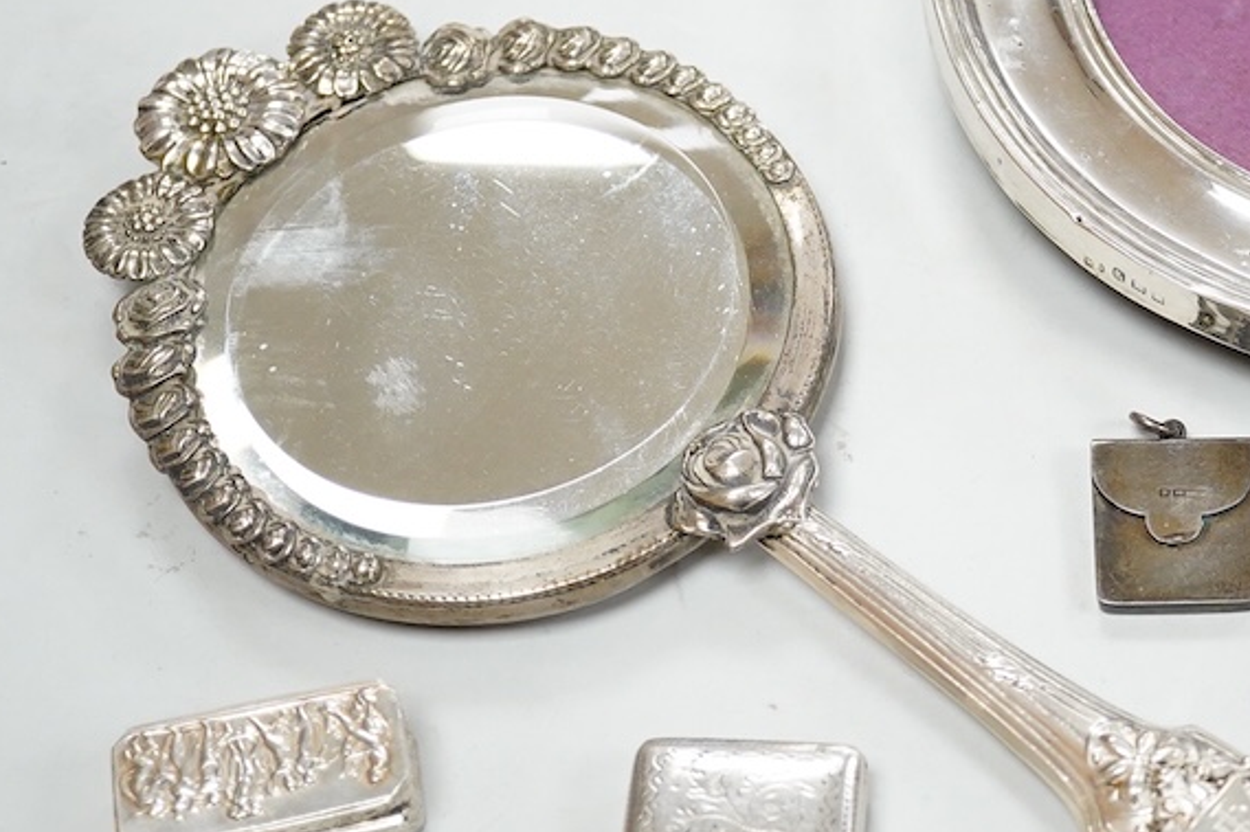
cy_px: 310
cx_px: 996
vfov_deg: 15.3
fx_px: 3089
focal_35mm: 89
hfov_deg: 22.6
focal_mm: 30
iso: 2500
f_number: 4
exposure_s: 1/400
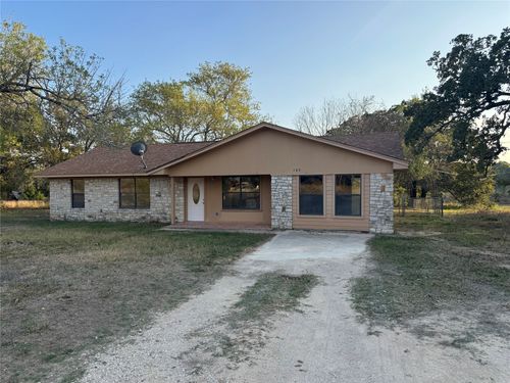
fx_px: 354
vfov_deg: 56.8
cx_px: 255
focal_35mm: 24
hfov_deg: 71.6
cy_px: 192
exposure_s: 1/1637
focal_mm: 6.76
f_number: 1.78
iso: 80
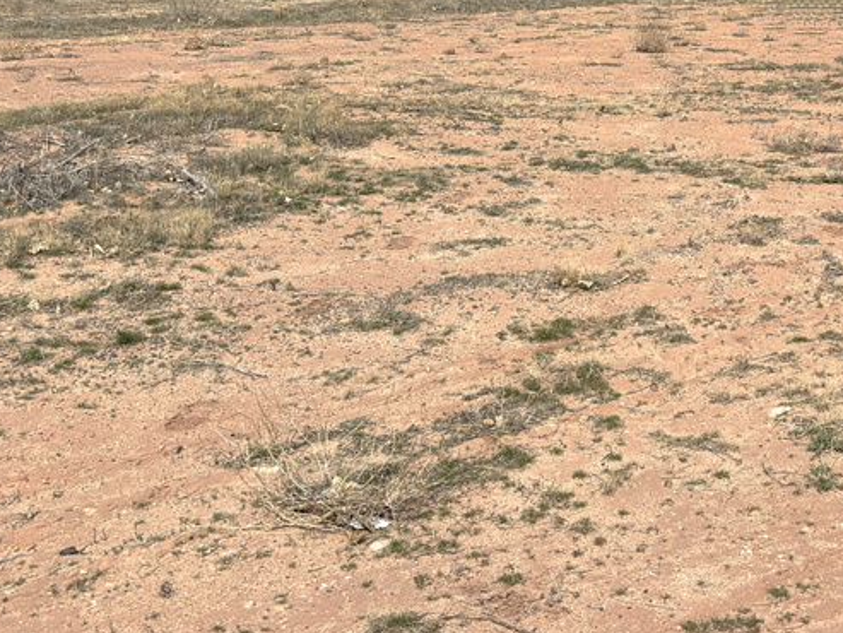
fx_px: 1315
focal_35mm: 54
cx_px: 711
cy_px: 147
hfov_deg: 34.1
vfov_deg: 26.6
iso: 50
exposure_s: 1/6711
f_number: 1.6
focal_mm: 5.96
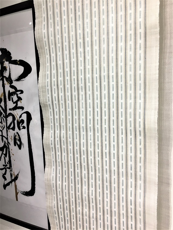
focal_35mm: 29
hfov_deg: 48.2
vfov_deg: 61.7
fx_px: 193
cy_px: 115
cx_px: 86
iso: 25
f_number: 2.2
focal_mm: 4.15
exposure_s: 1/30
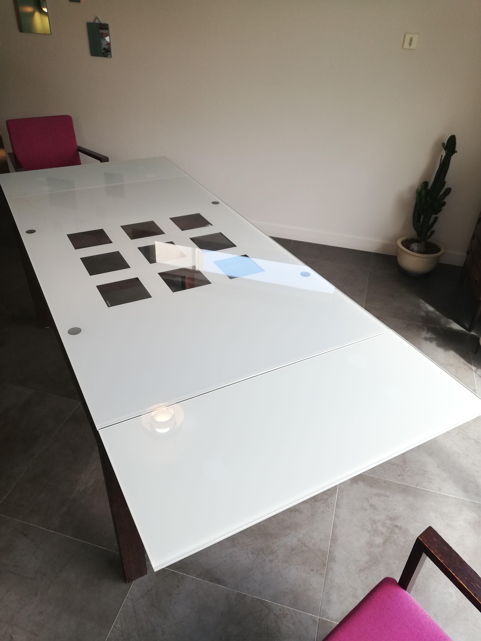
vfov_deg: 67.3
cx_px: 240
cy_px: 320
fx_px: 482
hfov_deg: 53.1
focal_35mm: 26
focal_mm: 3.81
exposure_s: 1/100
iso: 80
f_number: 2.2
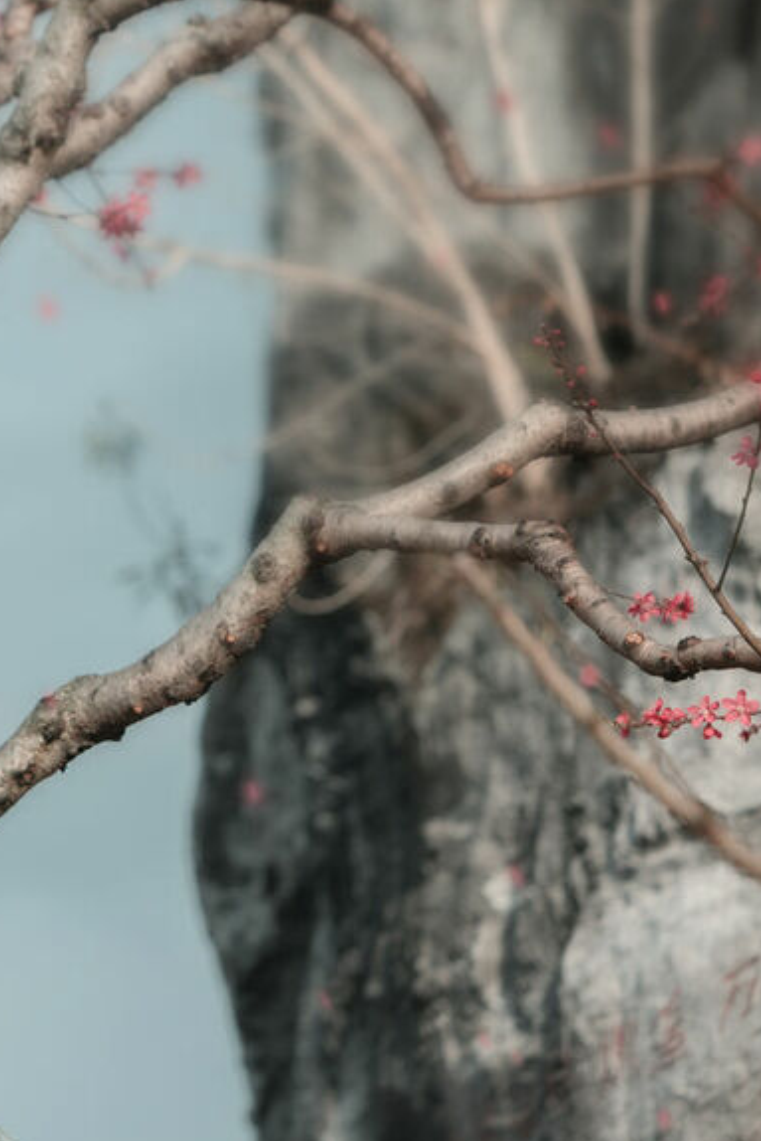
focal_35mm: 245
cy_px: 481
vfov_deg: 8.4
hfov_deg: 5.6
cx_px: -225
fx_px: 7763
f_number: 2.8
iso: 50
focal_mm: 135
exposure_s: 1/1250
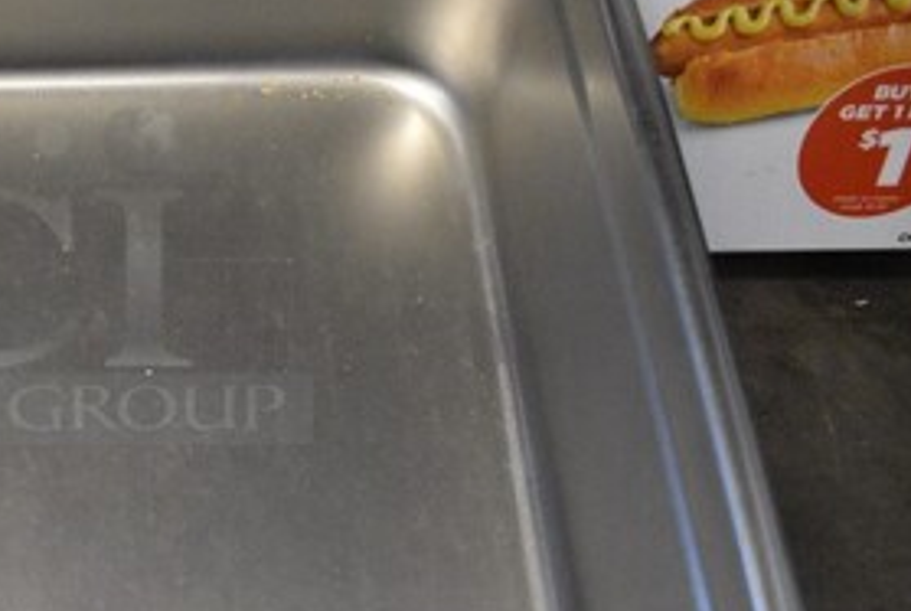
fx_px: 1495
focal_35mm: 59
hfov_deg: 30.8
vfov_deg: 23.1
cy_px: 271
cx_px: -49
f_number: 3.5
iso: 3200
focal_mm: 18
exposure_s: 1/125
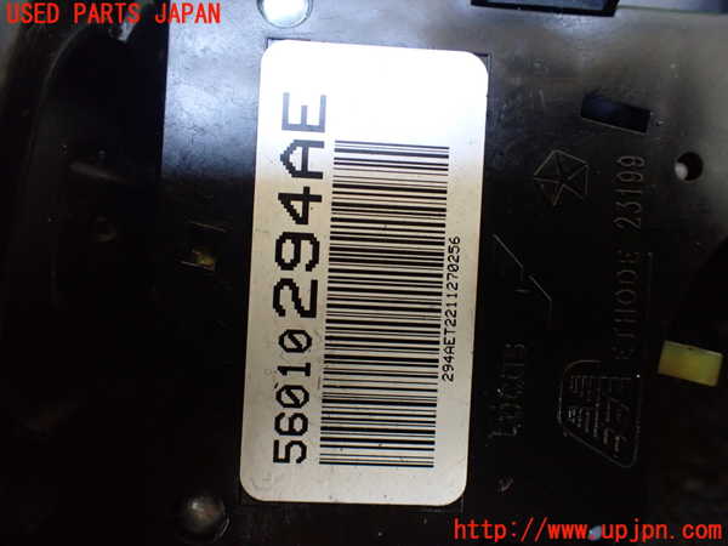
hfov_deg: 60.0
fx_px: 631
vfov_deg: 46.8
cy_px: 273
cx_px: 364
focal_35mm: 30
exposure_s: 1/100
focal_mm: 5.4
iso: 800
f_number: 2.3
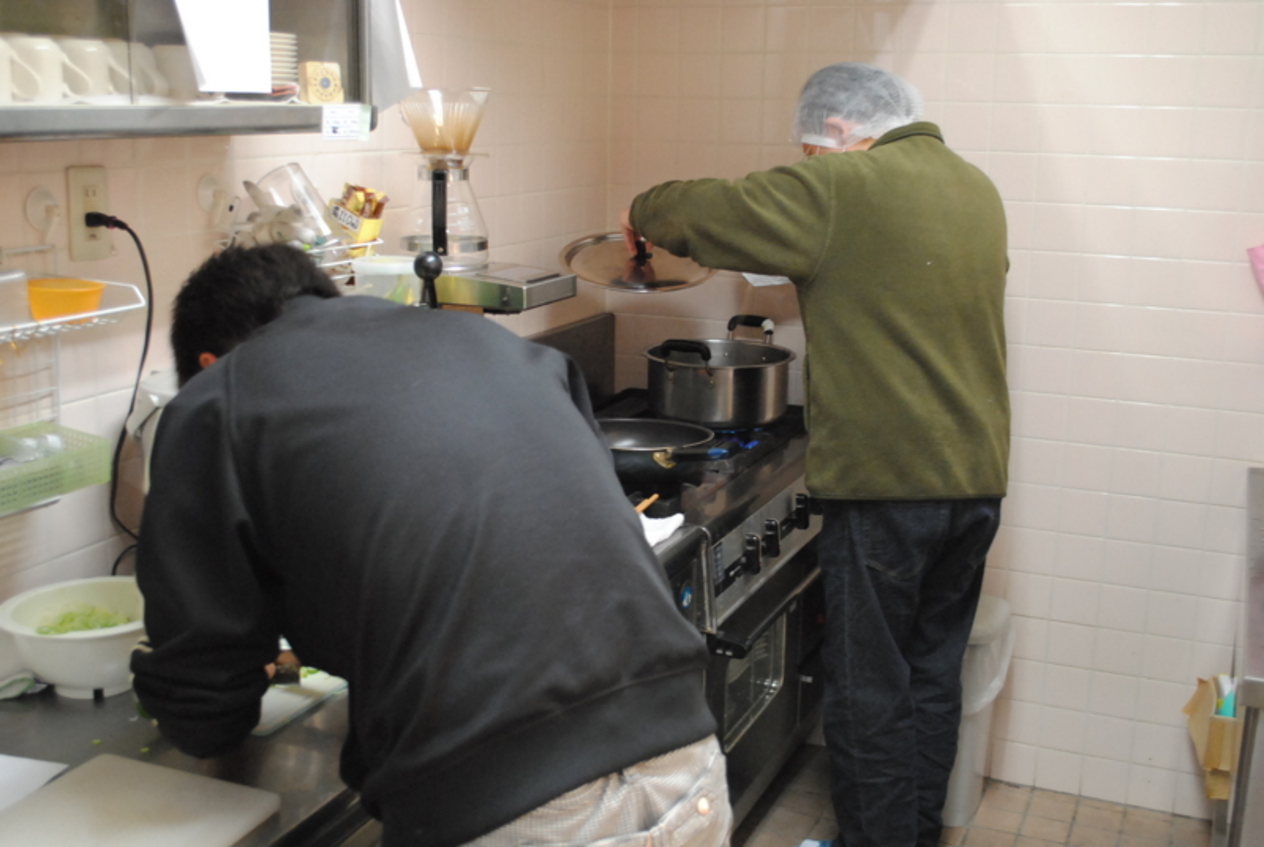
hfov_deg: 49.5
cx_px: 632
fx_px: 1371
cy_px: 424
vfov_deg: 34.3
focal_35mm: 39
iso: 1100
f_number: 4.2
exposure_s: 1/30
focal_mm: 26
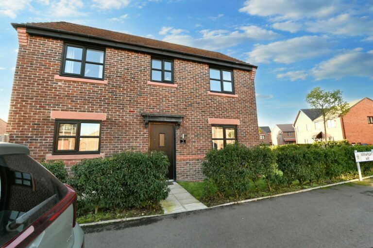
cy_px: 124
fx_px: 155
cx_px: 186
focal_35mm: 15
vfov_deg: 77.2
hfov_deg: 100.4
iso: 6400
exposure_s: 1/800
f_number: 10
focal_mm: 15
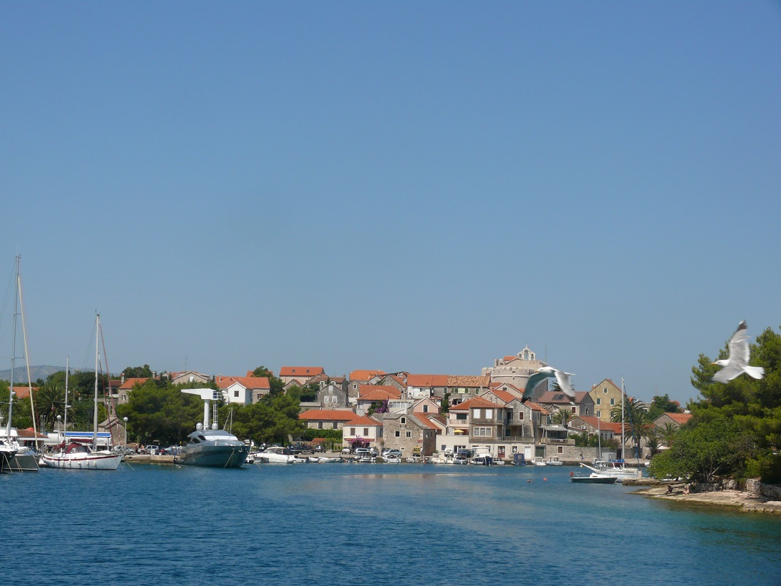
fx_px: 1760
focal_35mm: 78
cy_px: 293
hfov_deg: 25.0
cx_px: 390
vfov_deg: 18.9
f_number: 8
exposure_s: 1/400
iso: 100
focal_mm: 16.4
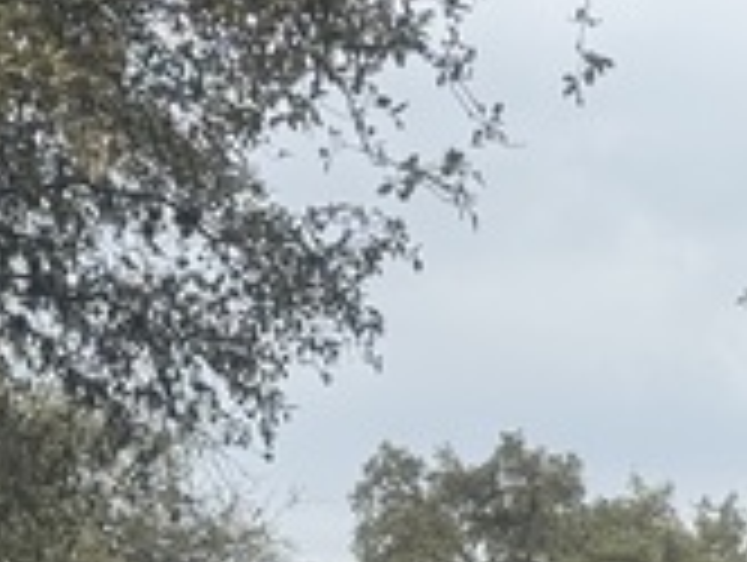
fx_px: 3998
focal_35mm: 185
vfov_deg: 8.0
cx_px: 464
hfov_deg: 10.7
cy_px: 706
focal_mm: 6.76
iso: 64
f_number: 1.78
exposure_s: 1/470
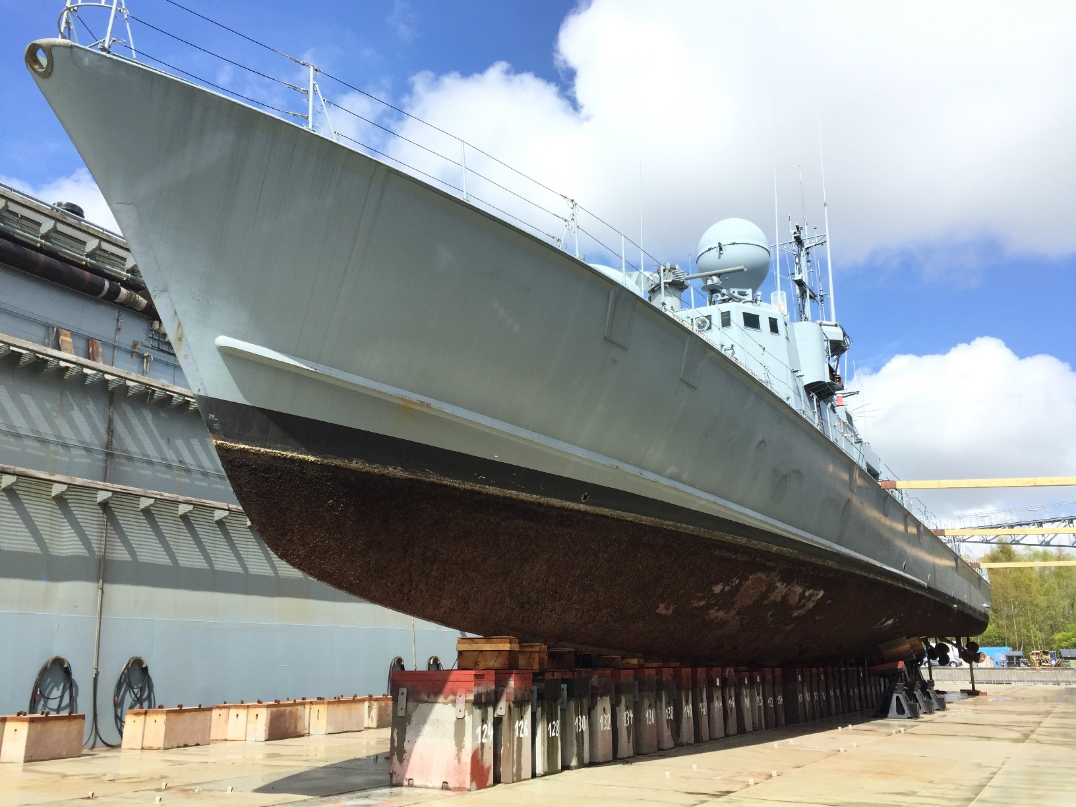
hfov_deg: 61.7
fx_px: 901
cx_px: 538
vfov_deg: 48.2
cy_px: 404
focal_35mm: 29
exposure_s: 1/1647
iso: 32
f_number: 2.2
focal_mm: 4.15
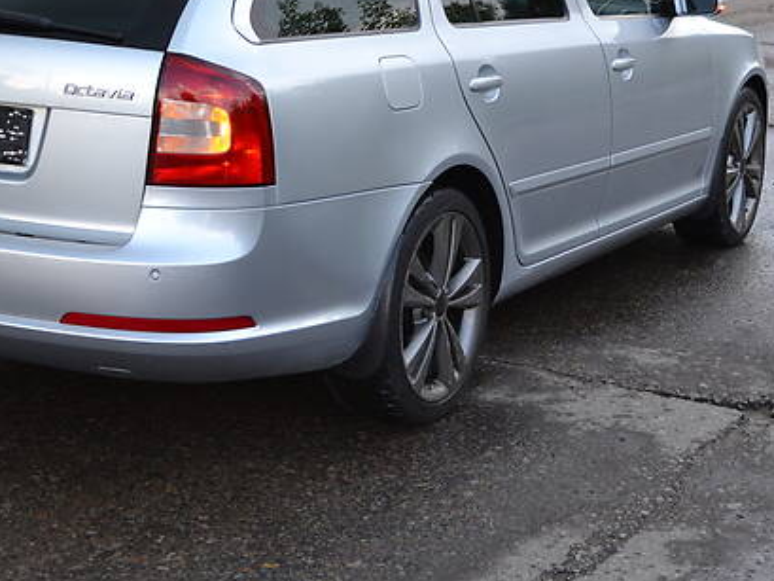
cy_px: 149
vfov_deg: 18.6
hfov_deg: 24.6
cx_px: 297
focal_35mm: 79
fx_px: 1767
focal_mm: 28
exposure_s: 1/125
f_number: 5.6
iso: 250
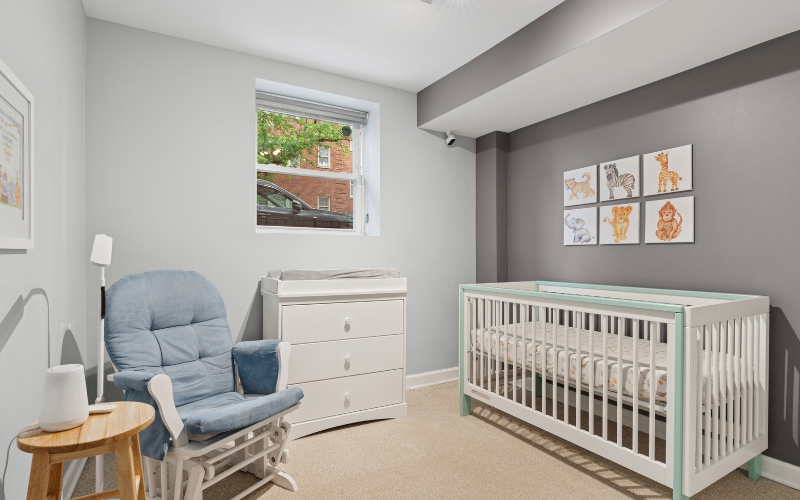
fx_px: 393
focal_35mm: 18
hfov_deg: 91.1
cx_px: 394
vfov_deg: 65.0
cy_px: 264
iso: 320
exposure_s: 1/5
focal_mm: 17
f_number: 8
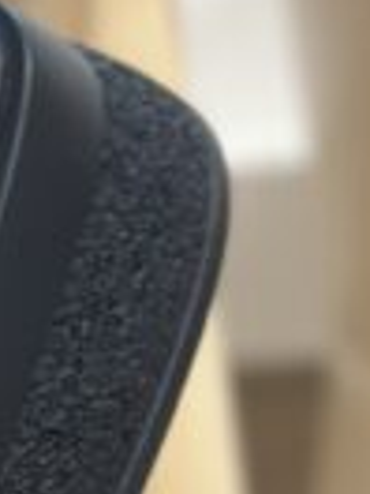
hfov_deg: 4.9
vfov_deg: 6.7
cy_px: 618
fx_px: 4161
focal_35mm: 292
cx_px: -710
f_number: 1.78
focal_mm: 6.86
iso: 160
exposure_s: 1/50
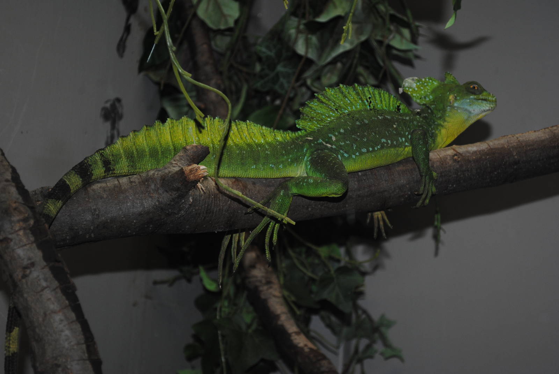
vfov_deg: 16.6
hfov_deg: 24.6
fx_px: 1283
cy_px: 187
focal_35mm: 82
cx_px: 280
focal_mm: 55
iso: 200
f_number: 5.6
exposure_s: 1/60
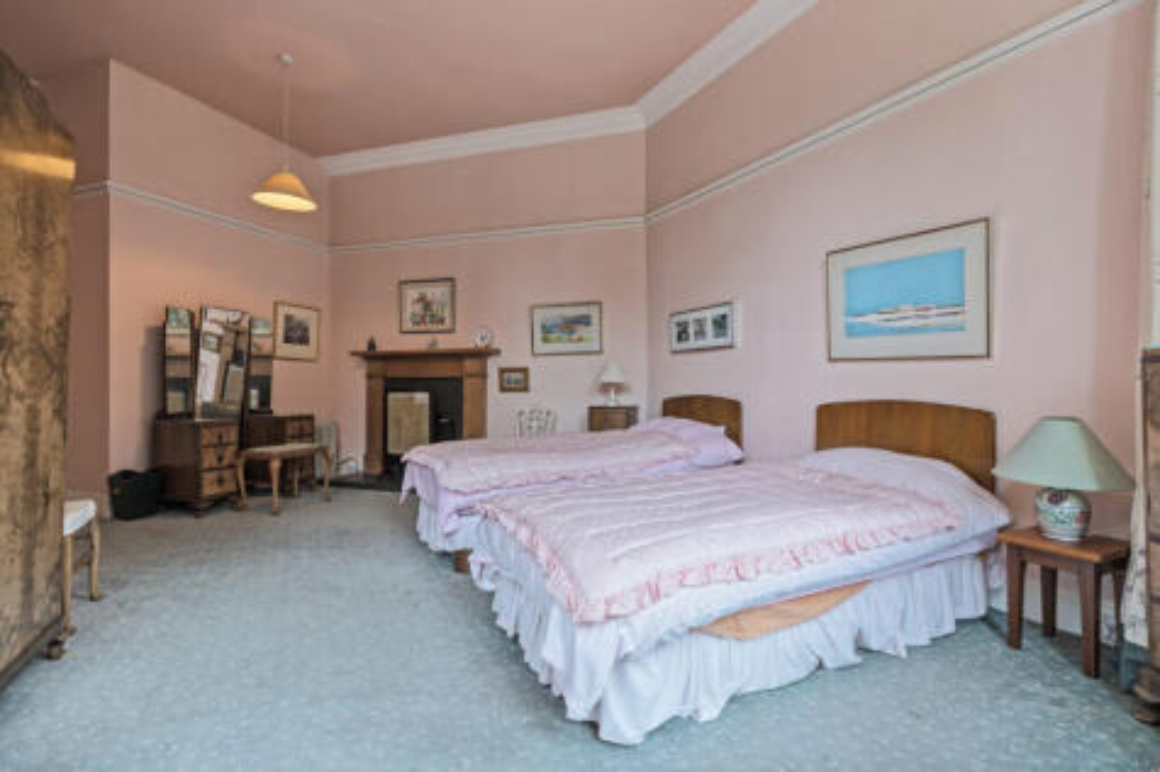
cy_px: 386
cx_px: 580
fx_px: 531
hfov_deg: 95.0
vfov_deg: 72.0
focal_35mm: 16
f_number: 6.3
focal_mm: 11
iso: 160
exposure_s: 1/30
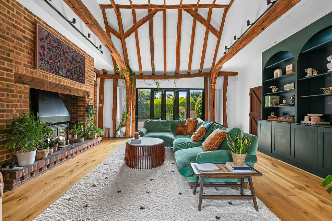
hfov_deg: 104.3
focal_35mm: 14
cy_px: 110
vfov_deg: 81.1
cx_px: 166
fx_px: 129
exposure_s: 1/3
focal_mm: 14
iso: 400
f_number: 8
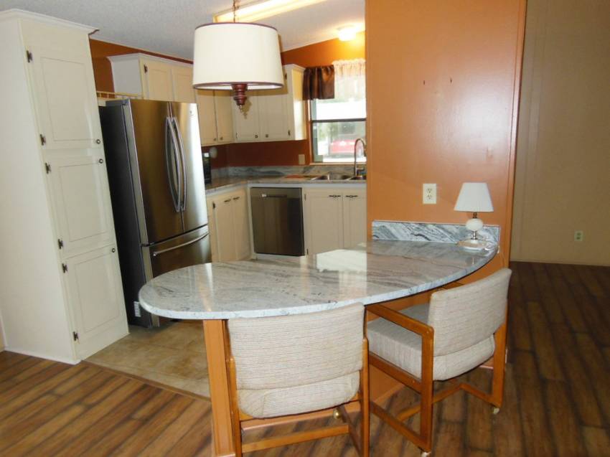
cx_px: 305
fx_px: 440
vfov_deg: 54.9
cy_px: 228
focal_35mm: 25
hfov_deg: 69.4
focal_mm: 4.5
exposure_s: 1/25
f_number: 3.5
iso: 320
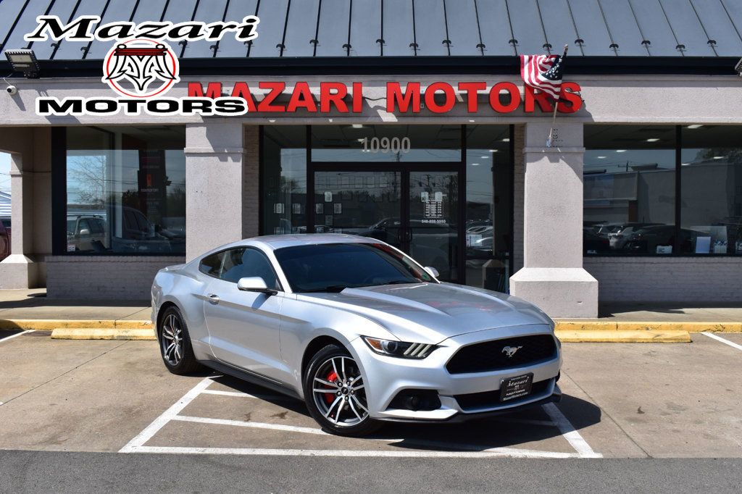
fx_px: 834
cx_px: 371
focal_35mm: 40
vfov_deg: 33.0
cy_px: 247
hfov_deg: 47.9
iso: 280
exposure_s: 1/500
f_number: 11
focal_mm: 27
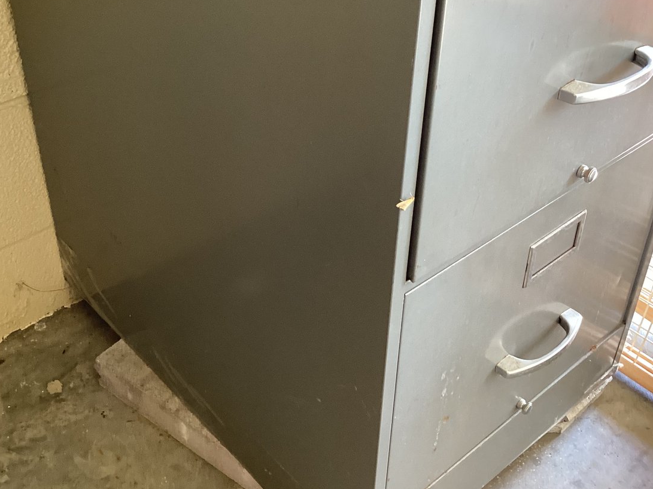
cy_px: 177
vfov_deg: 33.4
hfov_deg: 43.8
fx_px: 811
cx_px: 292
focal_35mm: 43
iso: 160
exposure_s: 1/60
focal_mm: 3.3
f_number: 2.4
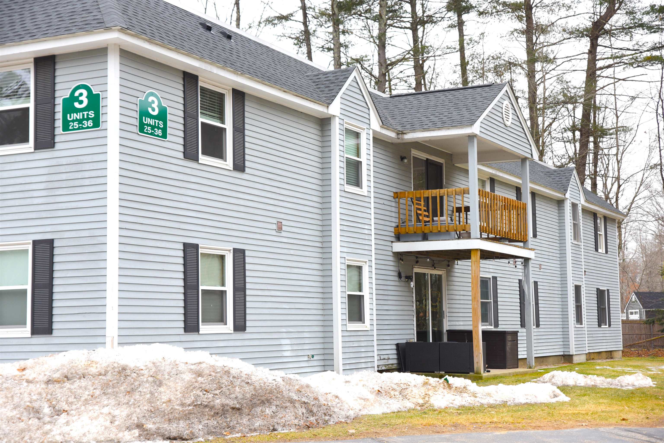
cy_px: 222
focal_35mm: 60
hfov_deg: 33.4
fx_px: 1107
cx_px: 332
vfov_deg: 22.6
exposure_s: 1/400
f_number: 4.5
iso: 160
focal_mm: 60
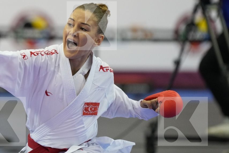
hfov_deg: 4.9
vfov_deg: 3.3
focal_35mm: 422
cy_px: 26
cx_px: 1
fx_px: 2685
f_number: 2.8
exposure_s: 1/1000
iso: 2500
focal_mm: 200
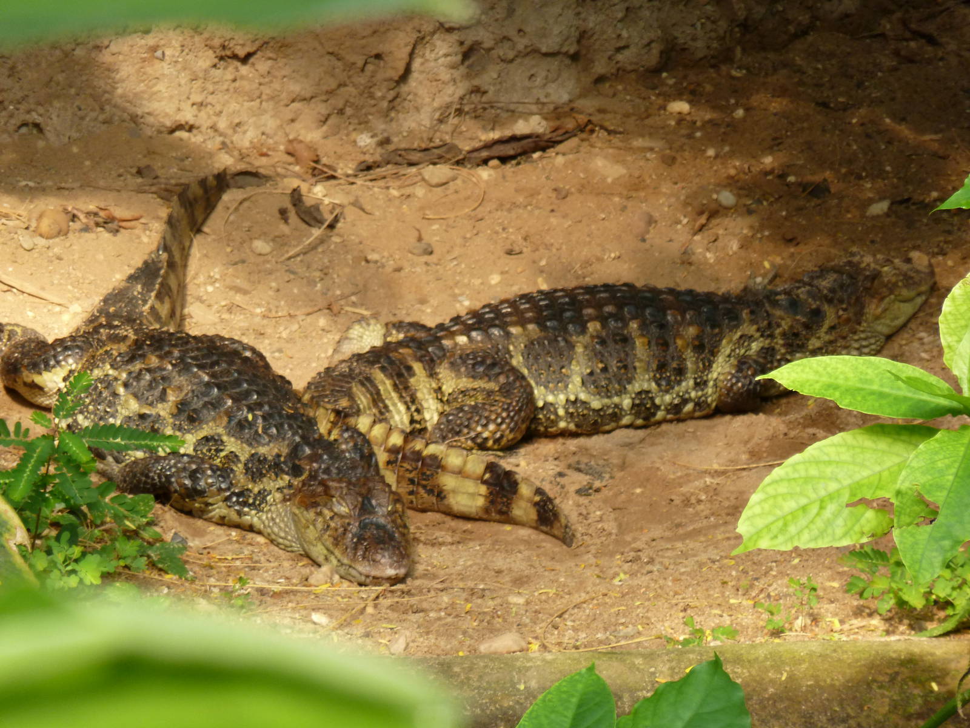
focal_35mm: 300
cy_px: 364
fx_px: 8407
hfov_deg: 6.6
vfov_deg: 5.0
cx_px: 485
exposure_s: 1/125
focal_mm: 49.2
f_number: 4.9
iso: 200
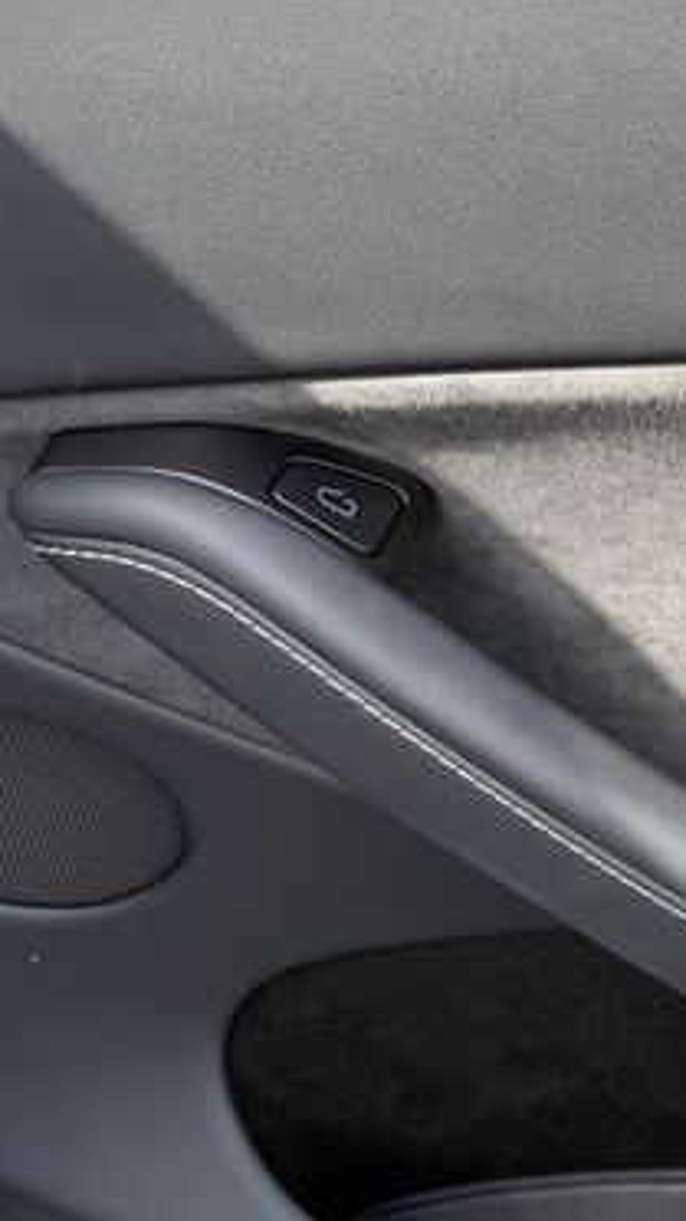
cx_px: 995
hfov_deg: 22.4
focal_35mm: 45
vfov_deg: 45.5
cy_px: 620
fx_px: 1457
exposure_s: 1/464
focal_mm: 6.76
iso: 80
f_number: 1.78
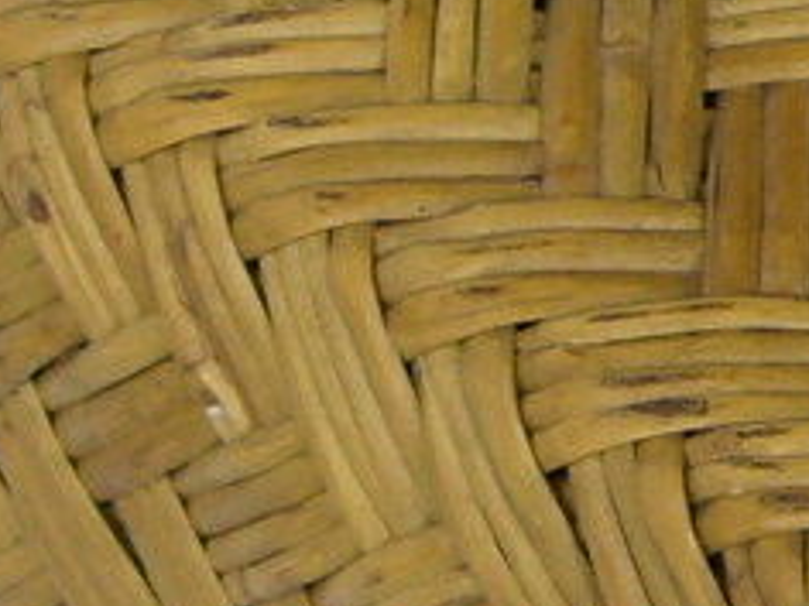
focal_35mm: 237
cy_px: 274
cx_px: 956
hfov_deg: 8.3
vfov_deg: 6.3
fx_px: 5539
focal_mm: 5.8
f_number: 2.8
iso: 80
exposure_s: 1/60
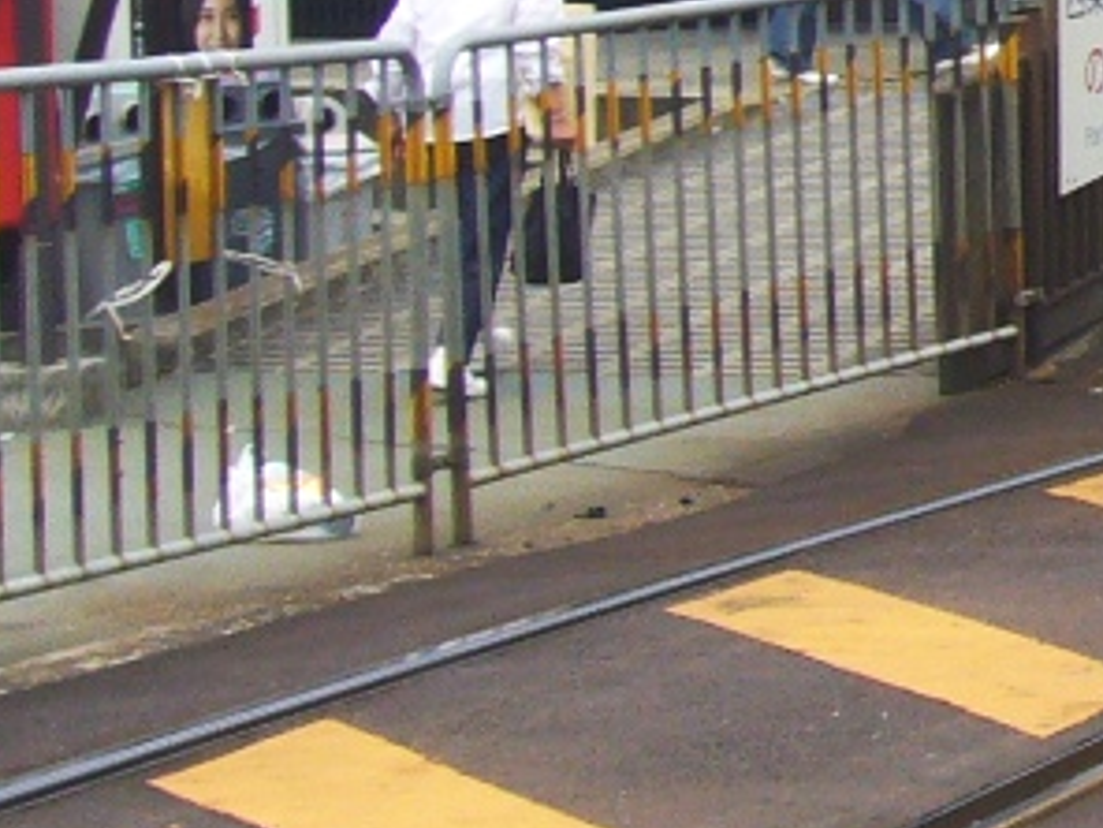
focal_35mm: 179
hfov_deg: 10.0
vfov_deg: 8.2
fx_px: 5704
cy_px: -200
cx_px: 2415
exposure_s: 1/160
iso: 80
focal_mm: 6.6
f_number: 6
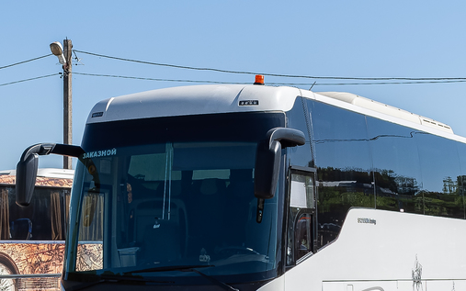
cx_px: 43
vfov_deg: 13.6
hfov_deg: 21.2
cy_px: 161
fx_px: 1219
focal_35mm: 96
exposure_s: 1/640
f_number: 9
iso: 200
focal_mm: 26
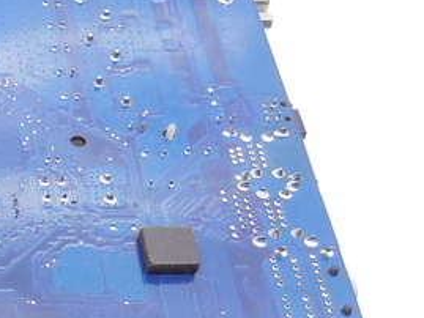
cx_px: -184
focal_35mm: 114
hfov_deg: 16.0
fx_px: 1397
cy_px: 343
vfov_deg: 12.8
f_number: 3.2
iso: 125
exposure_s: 1/60
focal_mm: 5.3
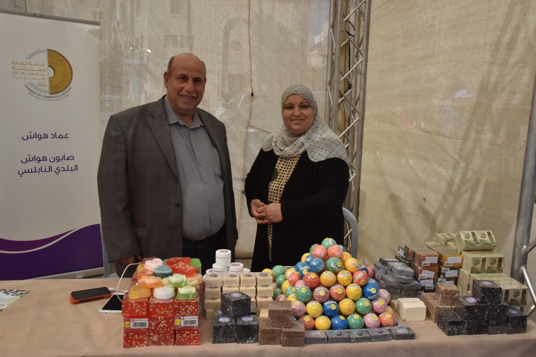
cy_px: 178
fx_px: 476
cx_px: 268
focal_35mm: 32
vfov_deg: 41.1
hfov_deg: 58.7
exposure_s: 1/1250
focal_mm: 32
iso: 3200
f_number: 18
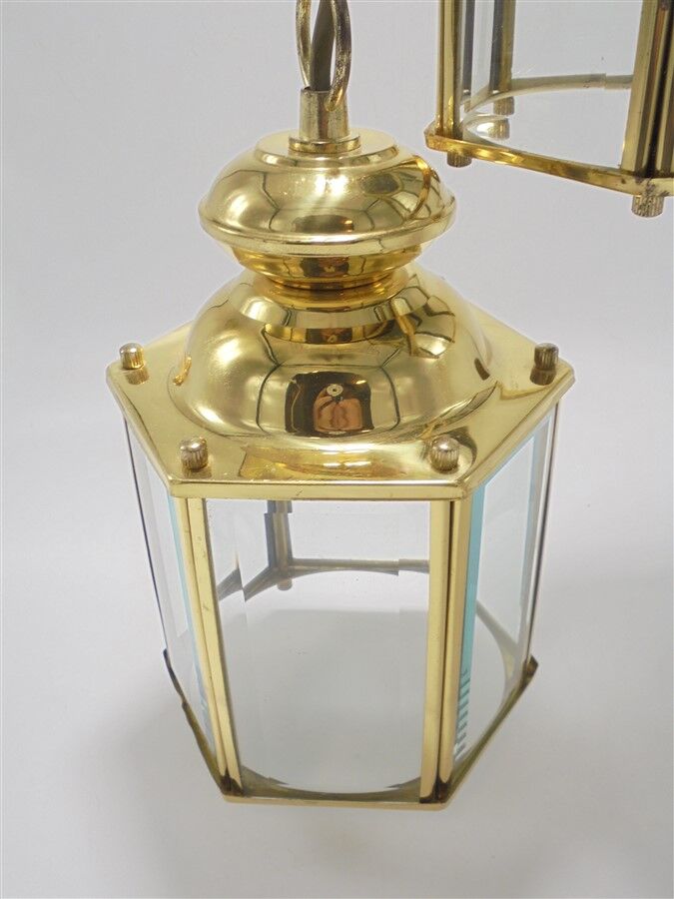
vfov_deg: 54.0
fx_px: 883
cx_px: 337
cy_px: 450
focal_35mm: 34
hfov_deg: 41.8
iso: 100
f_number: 4
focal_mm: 6.1
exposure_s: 1/30
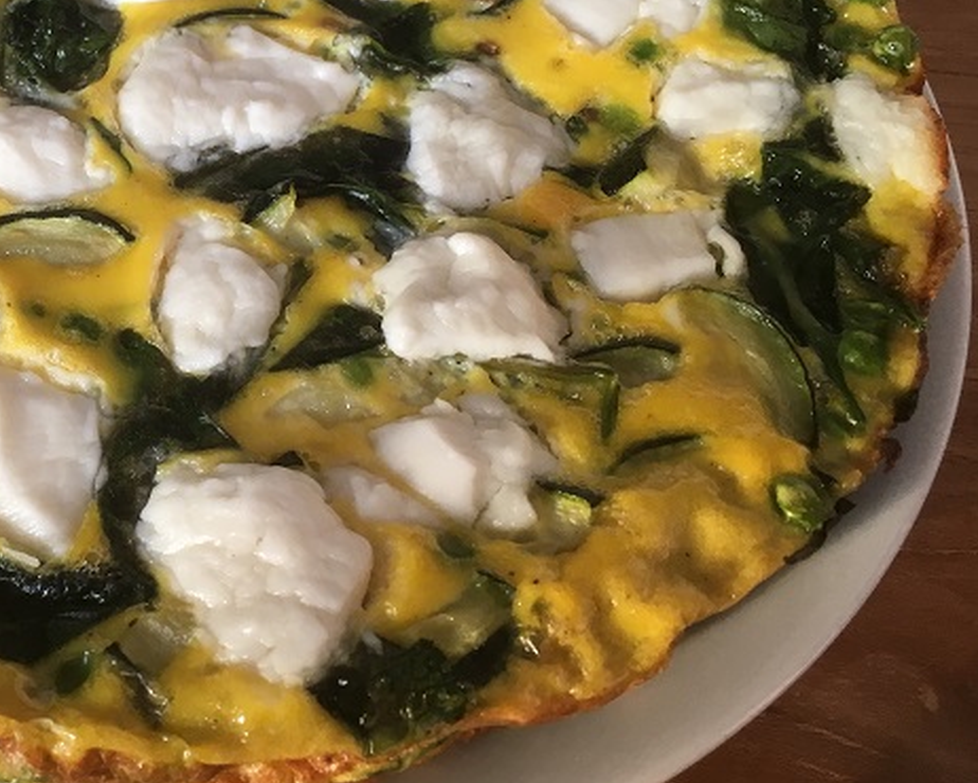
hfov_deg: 36.3
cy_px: 222
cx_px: 150
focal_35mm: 49
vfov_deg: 30.5
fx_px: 1419
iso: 40
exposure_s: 1/33
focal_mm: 4.15
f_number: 2.2
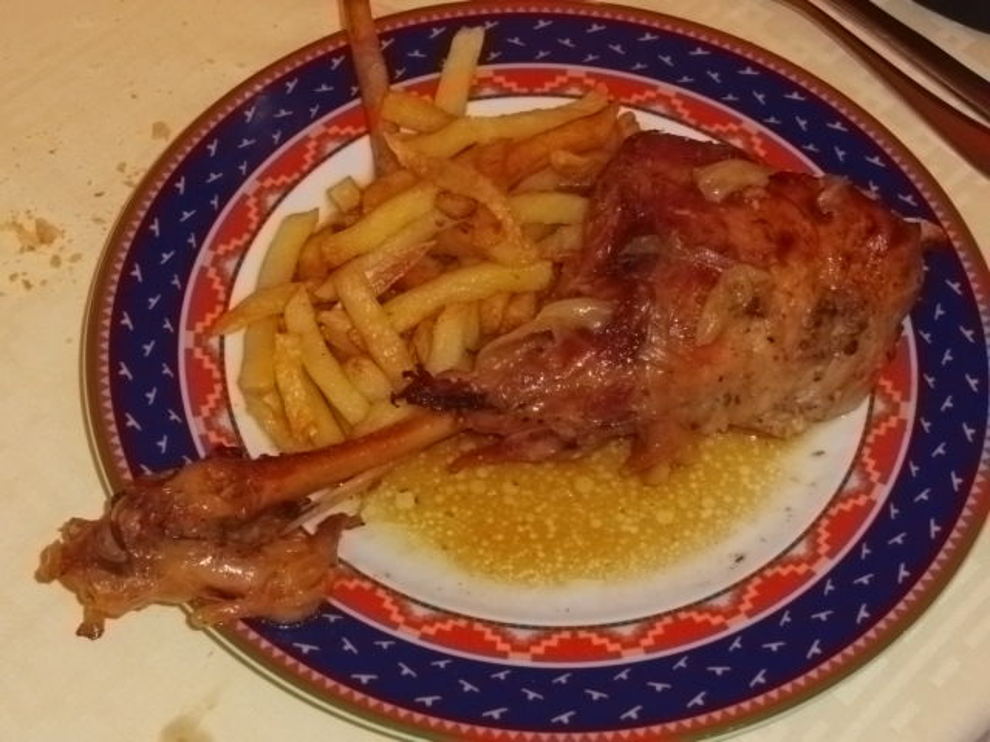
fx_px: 1888
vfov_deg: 22.3
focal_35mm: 66
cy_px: 371
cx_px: 495
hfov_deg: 29.4
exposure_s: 1/30
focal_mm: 11.6
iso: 400
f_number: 4.4
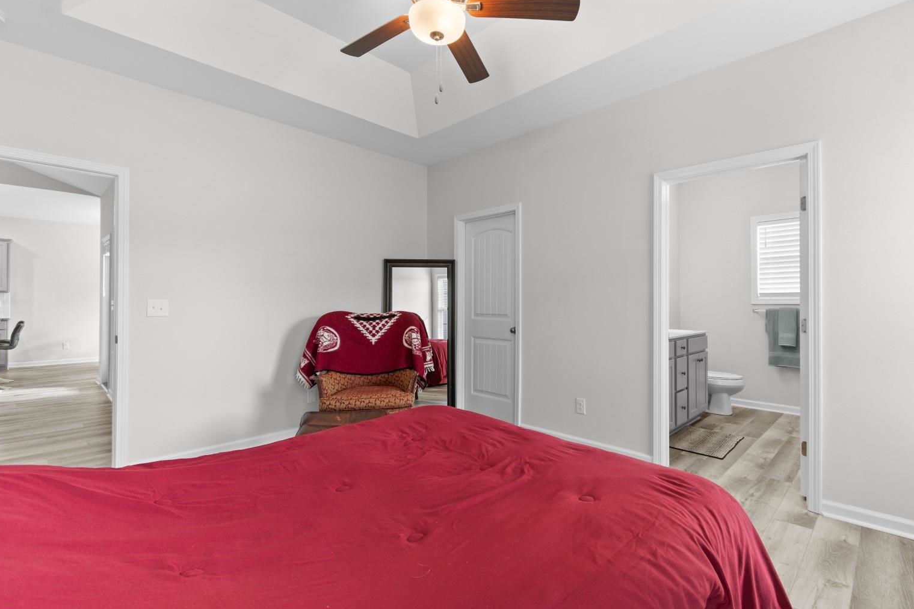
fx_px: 406
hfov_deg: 96.7
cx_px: 472
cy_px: 299
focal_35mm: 16
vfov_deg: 73.8
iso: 100
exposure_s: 1/3
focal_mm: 10
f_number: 4.5
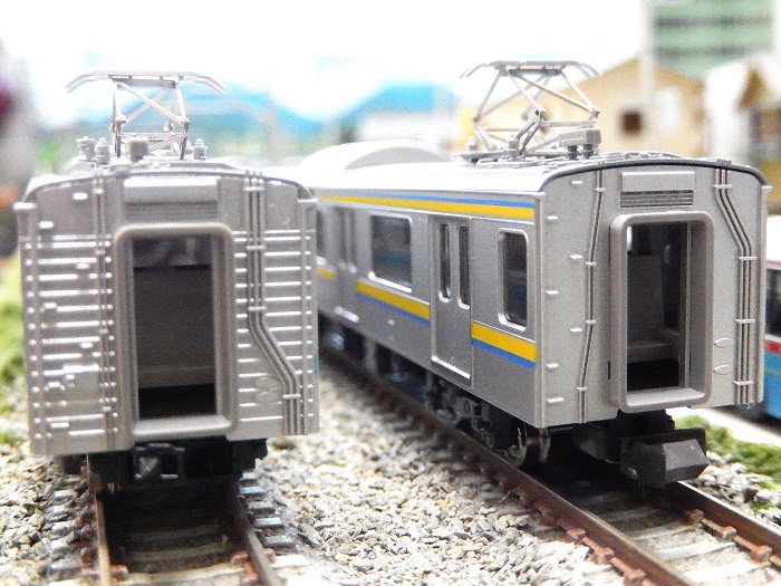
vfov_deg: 32.2
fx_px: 1015
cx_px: 390
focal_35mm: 45
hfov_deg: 42.1
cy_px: 293
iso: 3200
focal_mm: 8.1
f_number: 4.3
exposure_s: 1/50
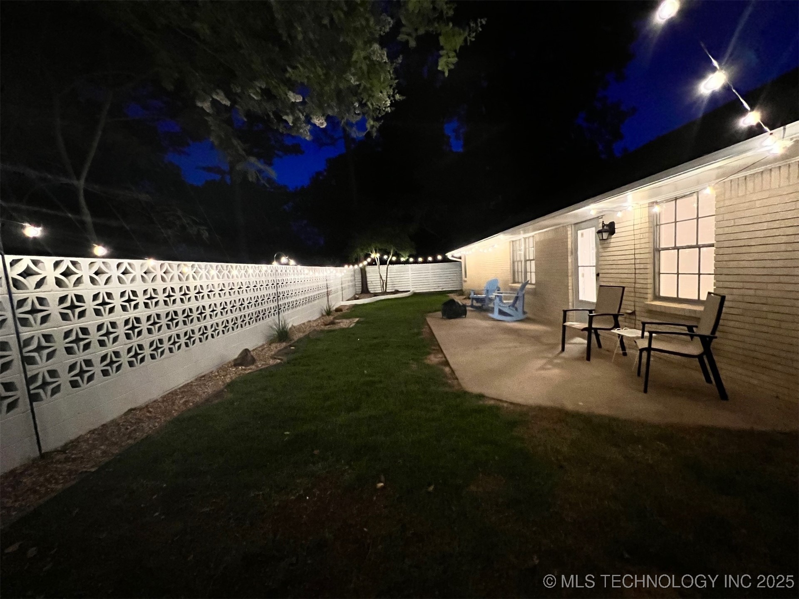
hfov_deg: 106.2
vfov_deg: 89.9
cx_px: 400
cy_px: 300
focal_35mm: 13
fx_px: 300
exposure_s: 1/30
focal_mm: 1.57
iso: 1250
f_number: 1.8
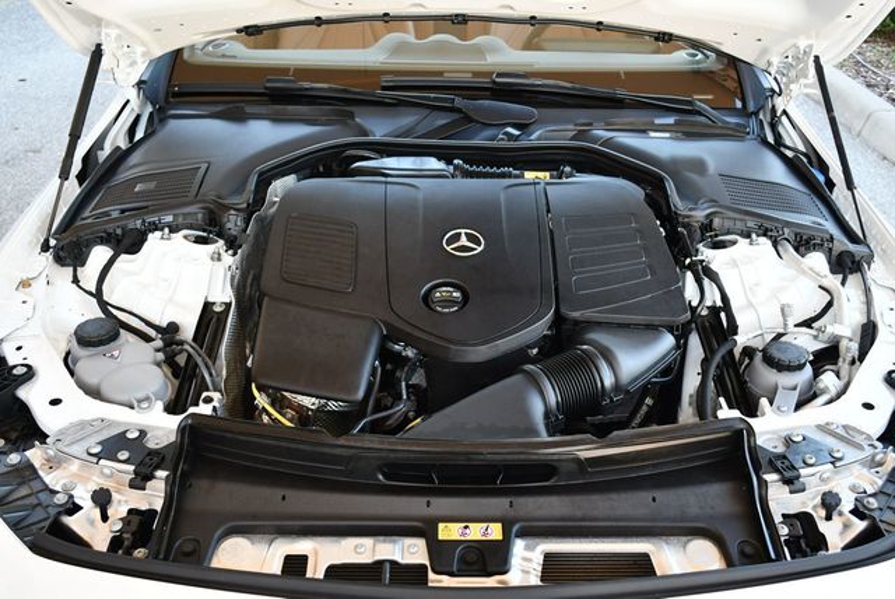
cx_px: 448
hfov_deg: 53.1
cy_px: 300
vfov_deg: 36.9
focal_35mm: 36
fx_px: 896
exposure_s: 1/250
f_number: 3.5
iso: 640
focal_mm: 18
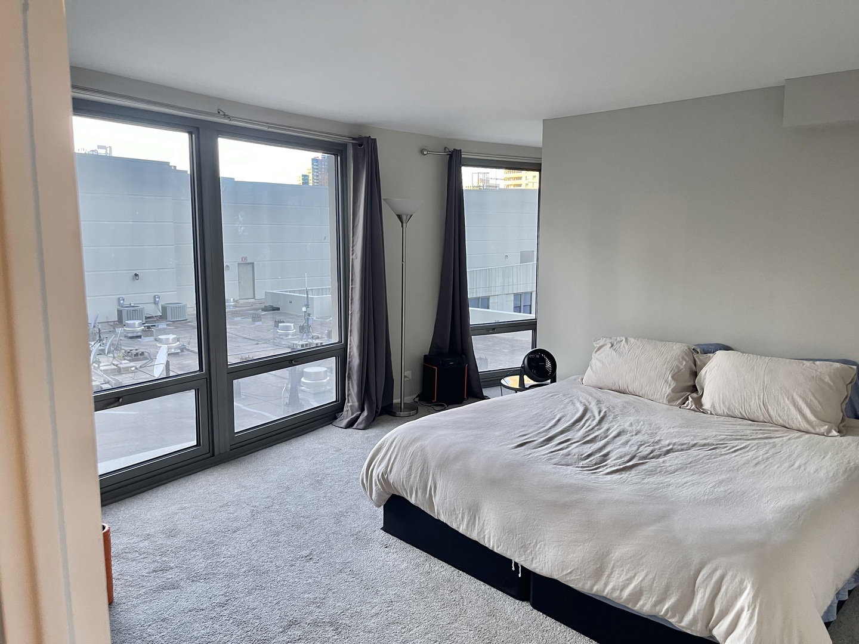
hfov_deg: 69.4
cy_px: 322
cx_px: 430
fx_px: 620
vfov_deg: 54.9
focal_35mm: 25
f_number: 1.6
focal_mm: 5.1
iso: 125
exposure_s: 1/99
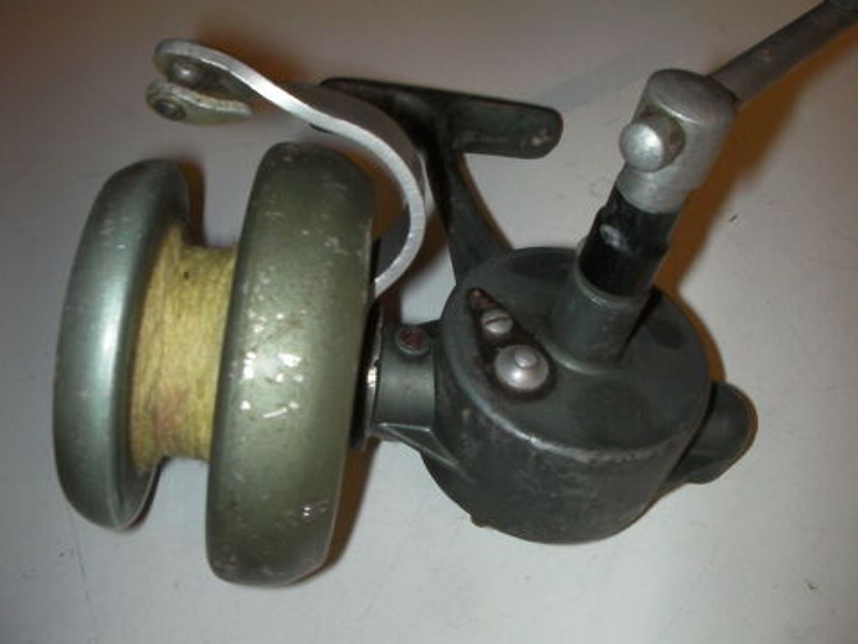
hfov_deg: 49.0
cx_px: 429
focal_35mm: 38
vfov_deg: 37.7
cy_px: 322
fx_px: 942
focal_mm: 6.3
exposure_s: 1/30
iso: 200
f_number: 5.6
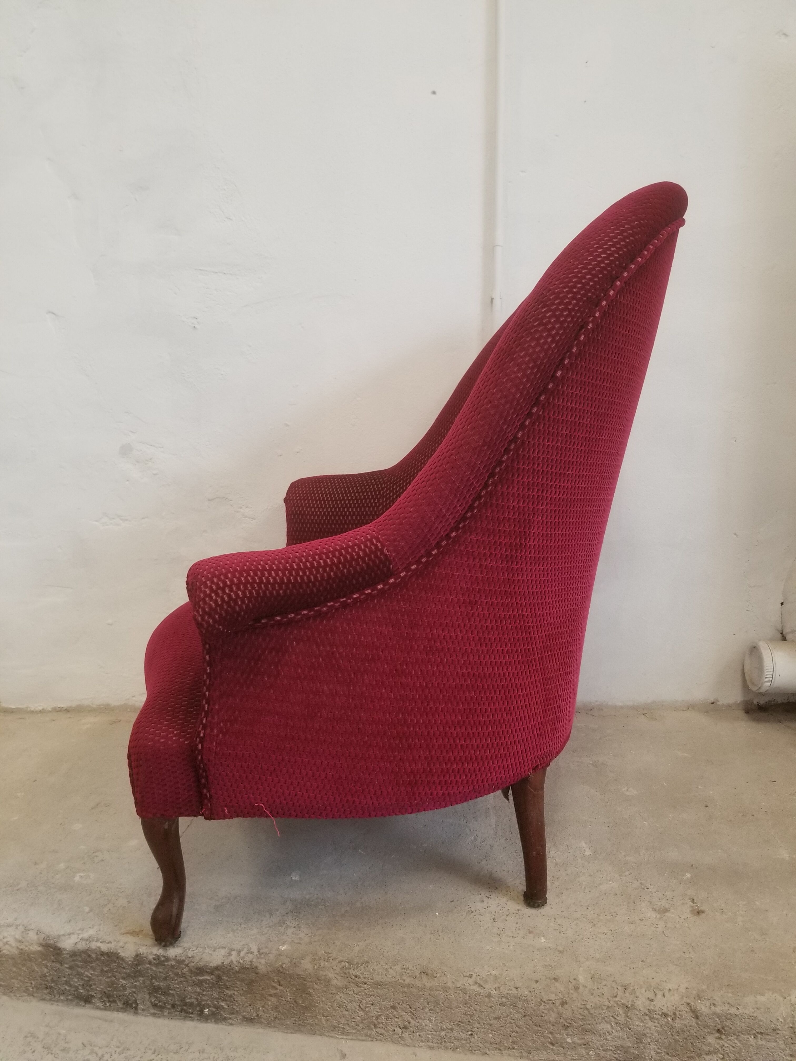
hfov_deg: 53.1
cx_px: 398
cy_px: 530
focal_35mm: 26
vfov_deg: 67.3
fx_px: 797
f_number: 1.7
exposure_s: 1/50
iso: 200
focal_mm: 4.25
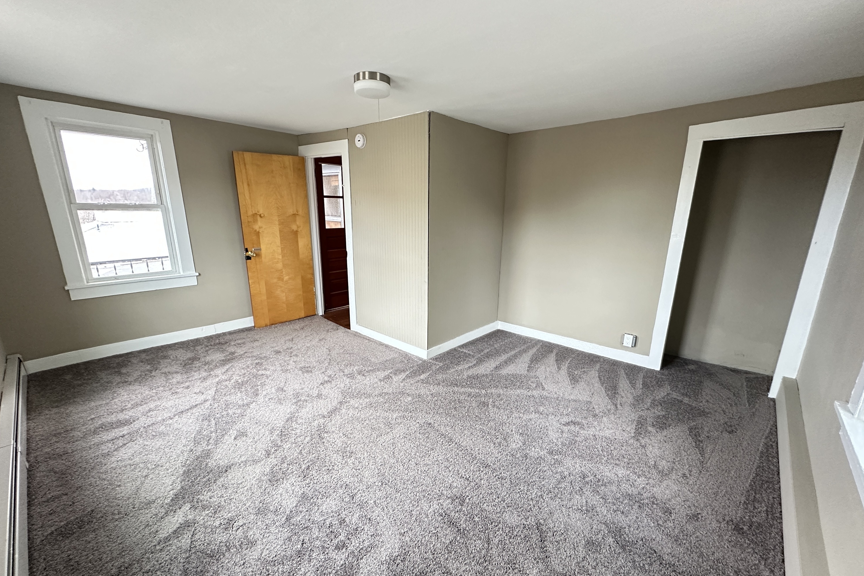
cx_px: 437
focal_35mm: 15
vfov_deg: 77.3
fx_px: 360
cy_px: 297
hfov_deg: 100.4
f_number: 2.2
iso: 400
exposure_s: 1/60
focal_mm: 2.22
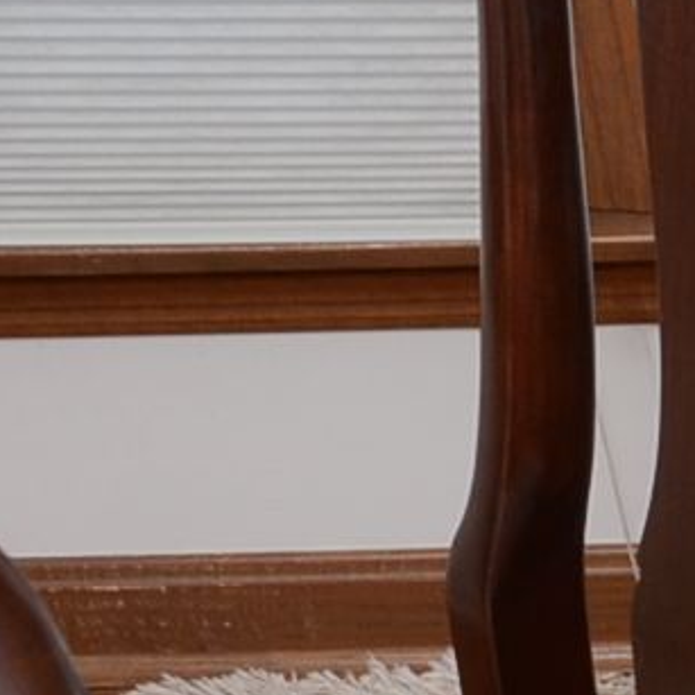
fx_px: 5565
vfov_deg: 6.9
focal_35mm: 245
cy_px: 1383
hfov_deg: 6.3
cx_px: 2348
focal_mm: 24
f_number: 6.3
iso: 320
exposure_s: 1/60
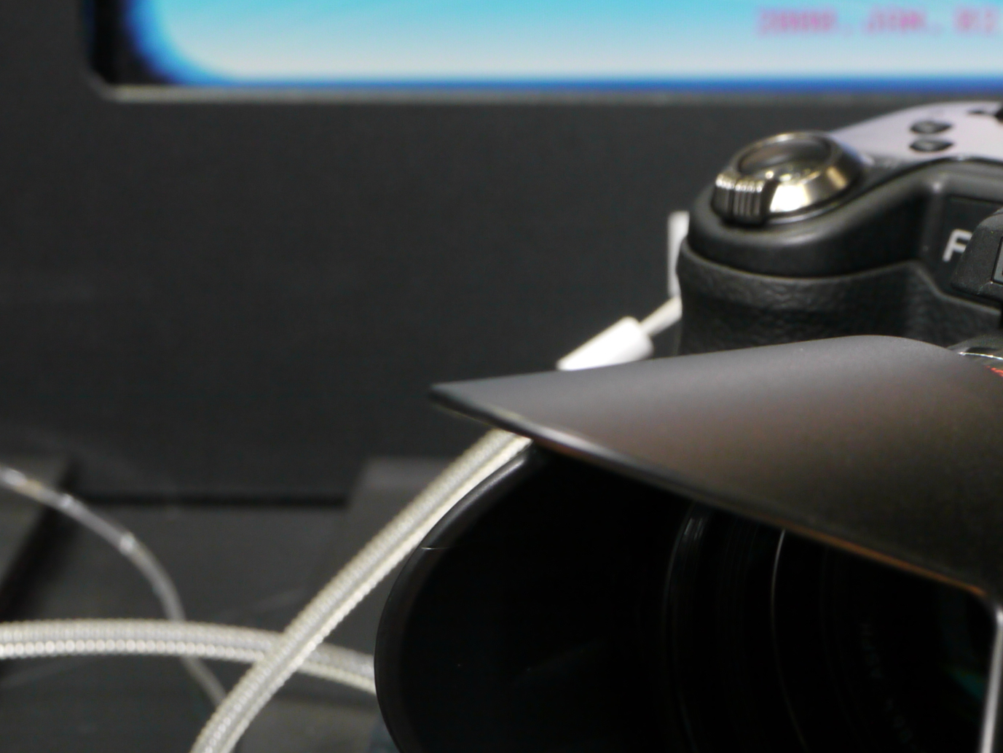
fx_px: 5332
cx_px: 961
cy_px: 557
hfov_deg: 10.7
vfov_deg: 8.1
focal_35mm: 184
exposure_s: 1/60
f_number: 5.6
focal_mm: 45
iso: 400
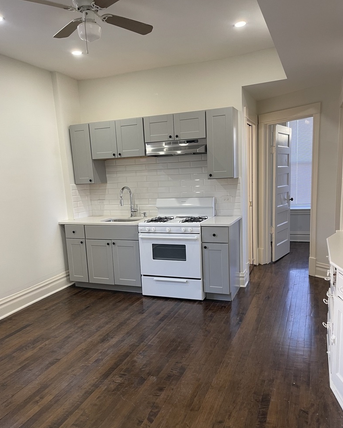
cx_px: 173
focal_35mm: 27
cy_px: 236
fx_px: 343
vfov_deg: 63.9
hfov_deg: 53.2
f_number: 1.6
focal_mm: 5.1
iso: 125
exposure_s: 1/60
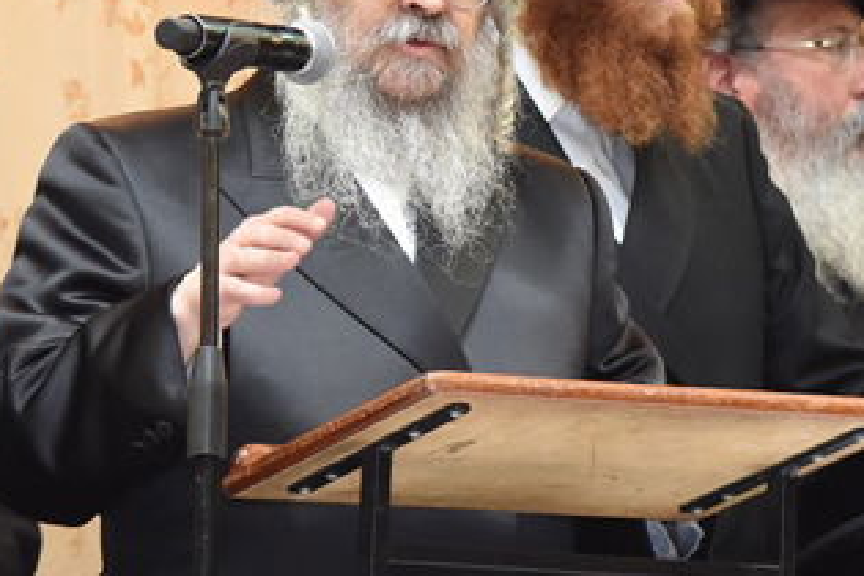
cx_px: 406
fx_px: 8183
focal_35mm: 341
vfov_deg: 4.0
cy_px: 108
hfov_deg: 6.0
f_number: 5
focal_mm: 105
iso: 3200
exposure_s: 1/125
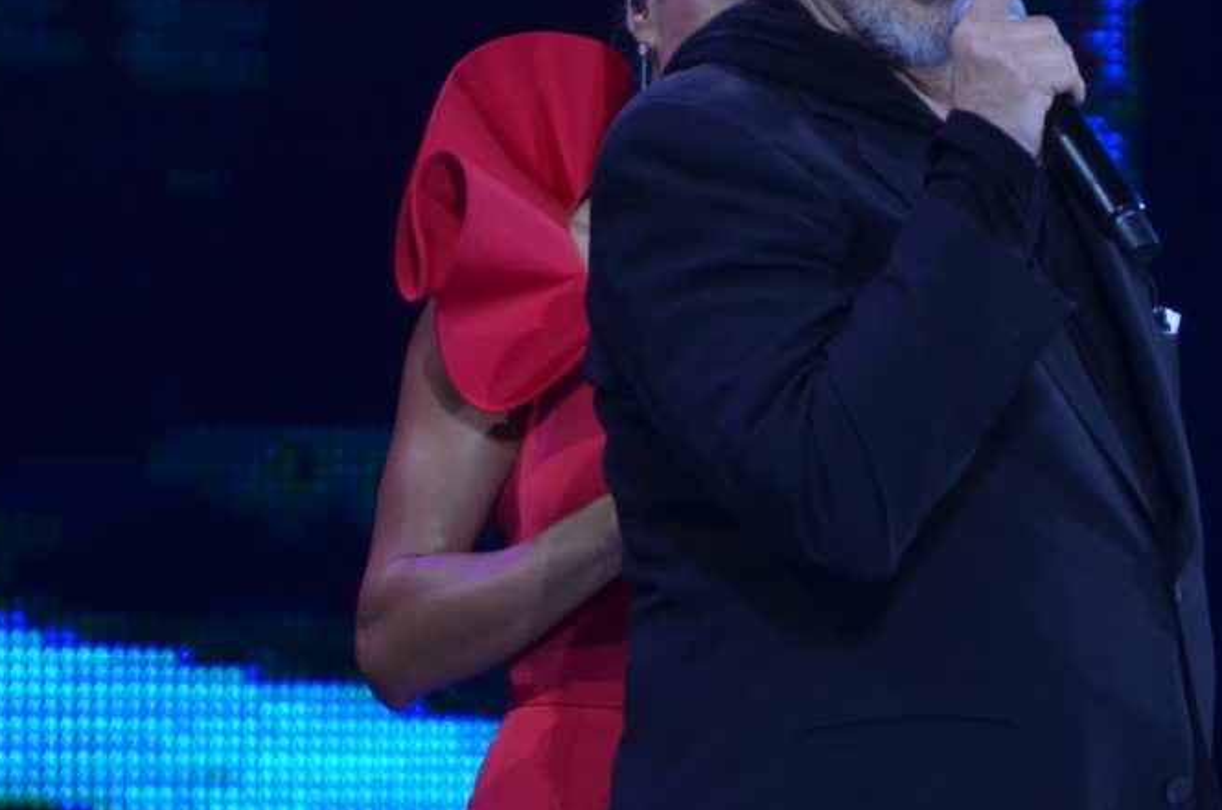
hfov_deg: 2.2
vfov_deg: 1.5
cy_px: 622
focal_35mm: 925
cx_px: 916
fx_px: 31338
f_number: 5.6
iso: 800
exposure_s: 1/125
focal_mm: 200
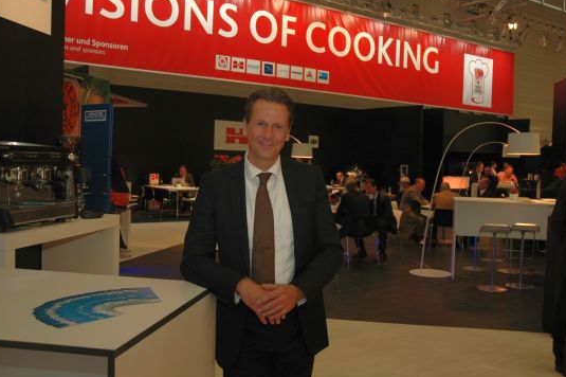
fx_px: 581
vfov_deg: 35.9
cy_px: 171
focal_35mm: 37
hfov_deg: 51.9
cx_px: 303
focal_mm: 22
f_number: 4
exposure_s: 1/60
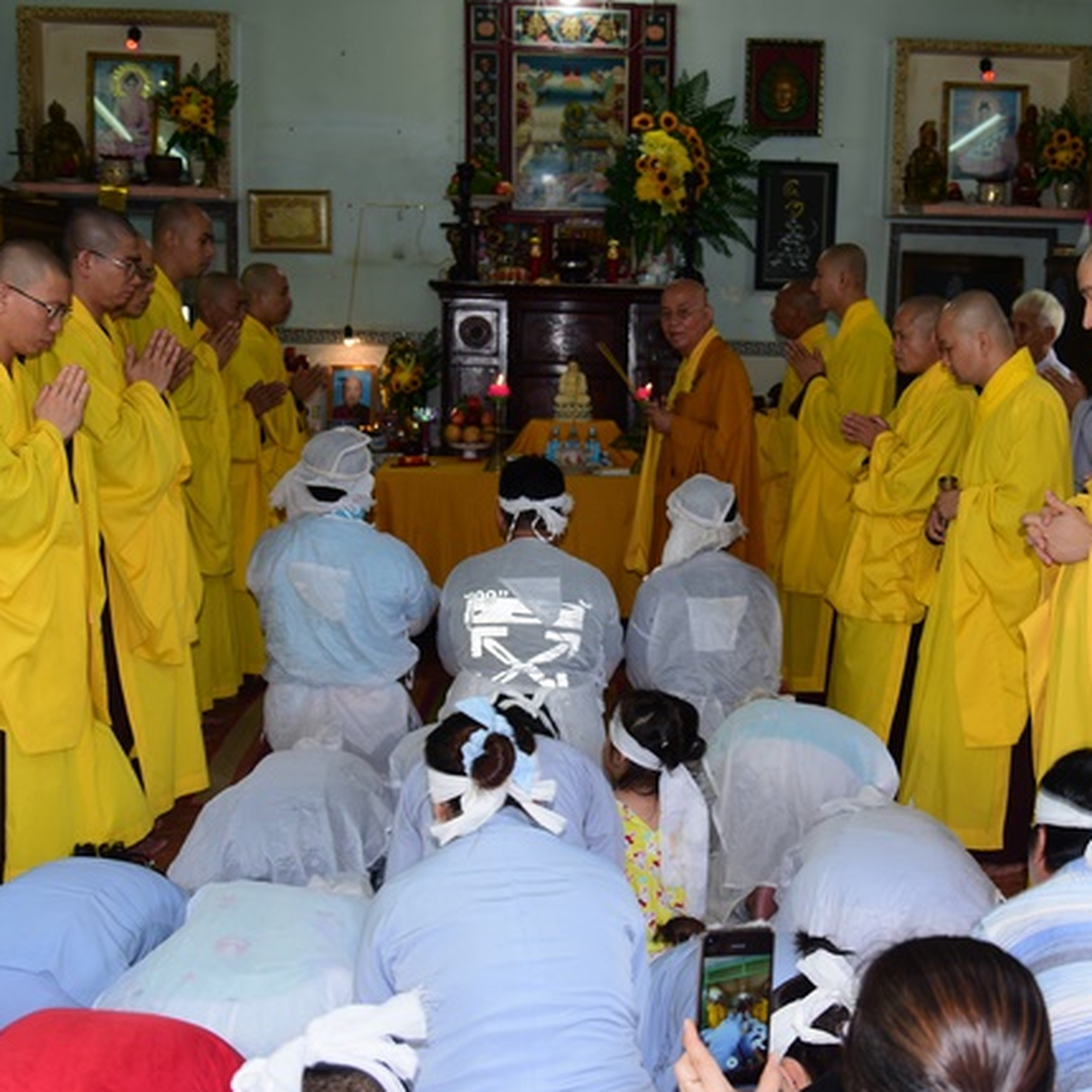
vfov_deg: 40.9
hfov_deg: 40.7
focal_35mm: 41
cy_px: 545
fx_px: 1463
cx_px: 654
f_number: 4
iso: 320
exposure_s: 1/60
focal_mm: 32
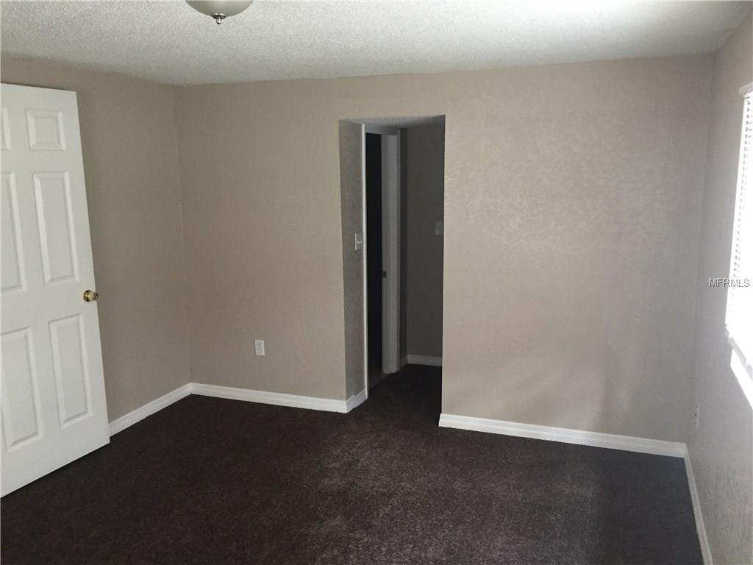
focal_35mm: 29
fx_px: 631
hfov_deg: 61.7
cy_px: 282
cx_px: 376
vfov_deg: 48.2
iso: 160
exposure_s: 1/30
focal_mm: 4.15
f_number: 2.2
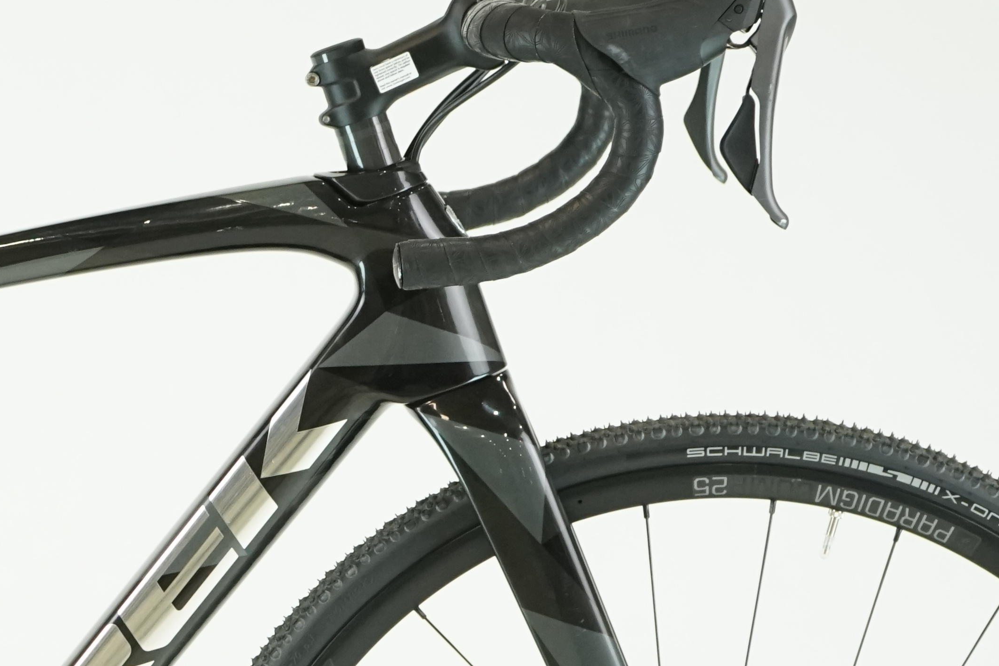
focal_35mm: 170
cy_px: 667
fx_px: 4717
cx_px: -69
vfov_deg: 8.0
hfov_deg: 11.9
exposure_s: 1/200
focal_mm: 60
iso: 1600
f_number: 5.6
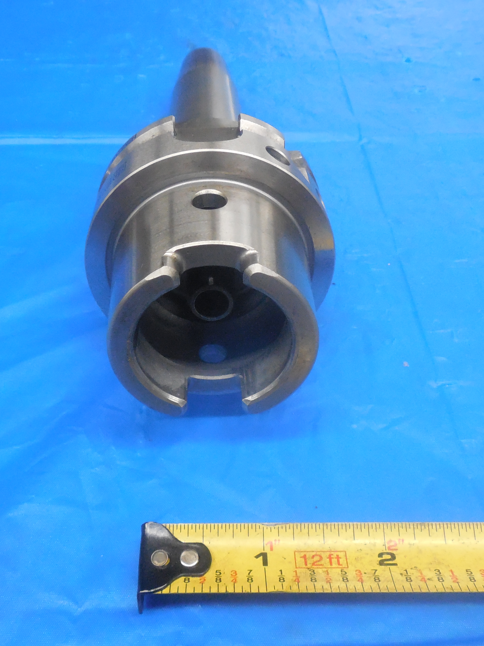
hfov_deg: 41.7
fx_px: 634
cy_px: 326
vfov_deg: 54.0
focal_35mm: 34
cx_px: 213
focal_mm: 4.5
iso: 800
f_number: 3.3
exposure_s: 1/60
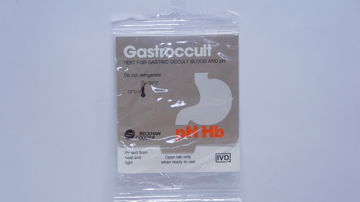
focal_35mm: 73
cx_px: 179
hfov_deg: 29.0
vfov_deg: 16.5
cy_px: 118
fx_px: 697
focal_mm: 46
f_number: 5
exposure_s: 1/160
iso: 800
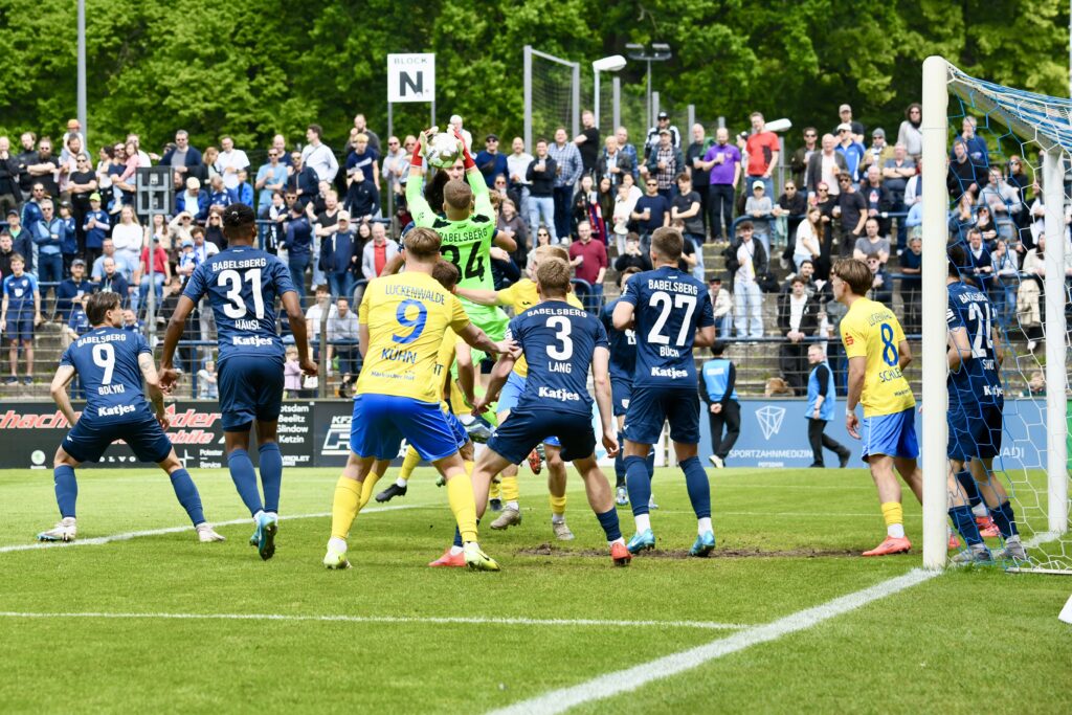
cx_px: 536
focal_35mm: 135
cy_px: 358
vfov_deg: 10.2
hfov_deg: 15.2
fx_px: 4020
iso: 1250
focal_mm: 135
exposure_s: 1/1600
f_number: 8
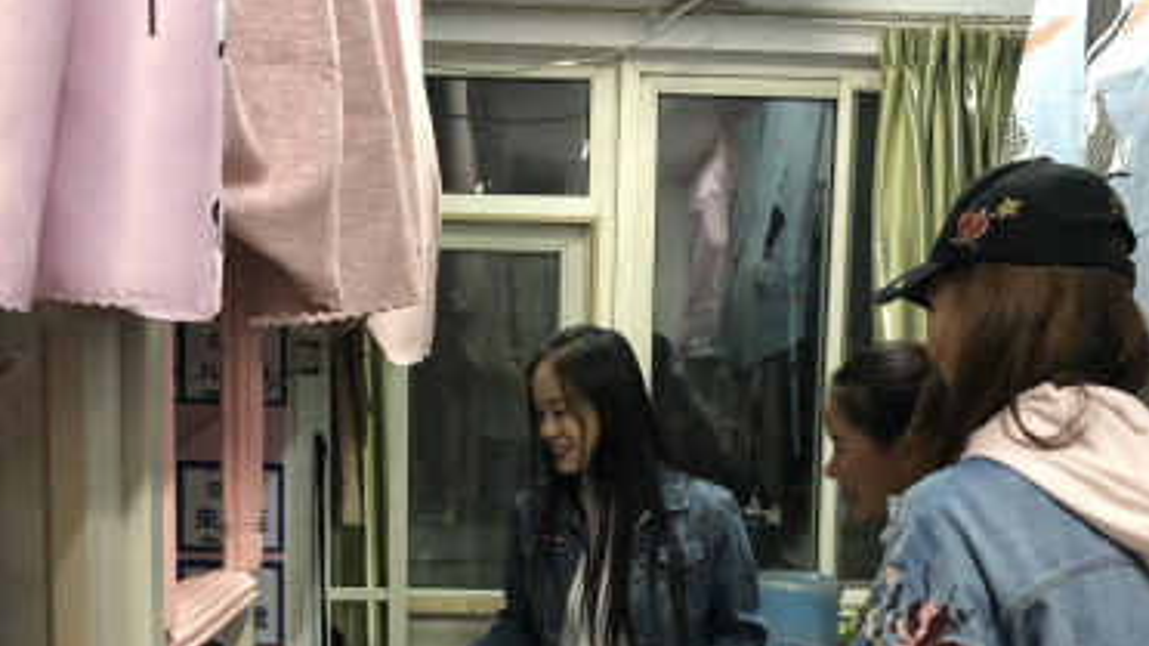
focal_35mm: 41
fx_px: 1249
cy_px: 521
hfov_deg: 49.4
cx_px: 571
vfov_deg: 28.3
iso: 100
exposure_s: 1/8
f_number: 1.8
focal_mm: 3.99
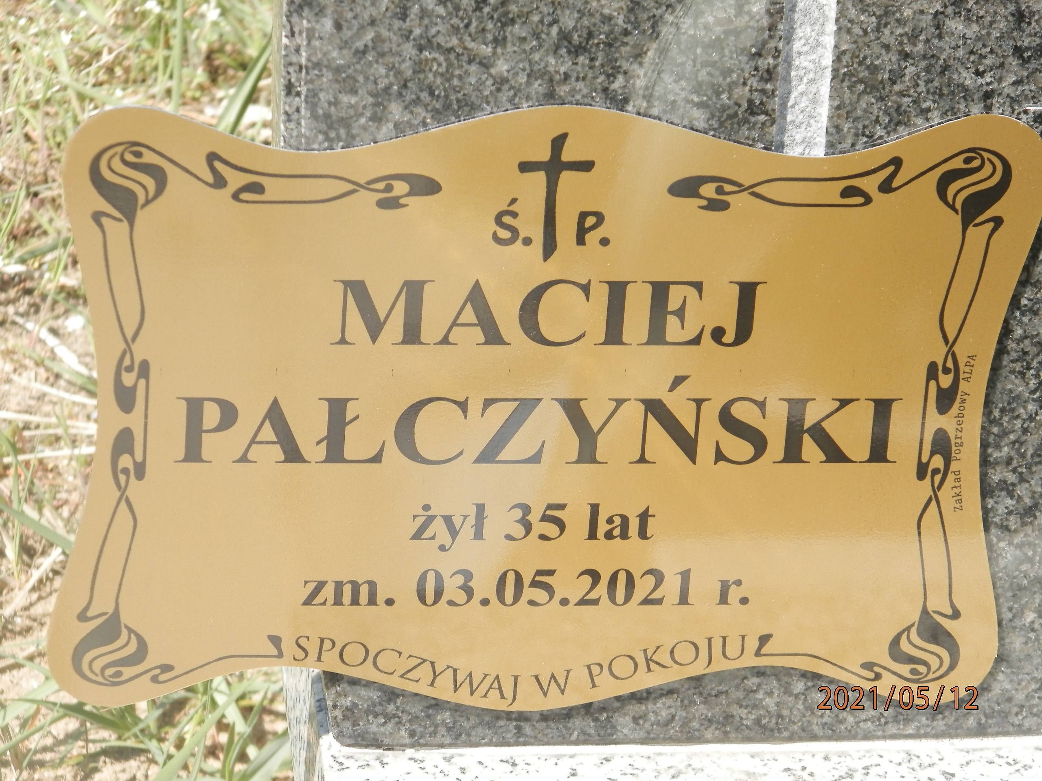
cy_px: 390
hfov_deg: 8.8
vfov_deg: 6.6
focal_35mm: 224
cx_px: 521
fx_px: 6743
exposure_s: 1/200
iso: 125
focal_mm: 40
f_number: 5.4
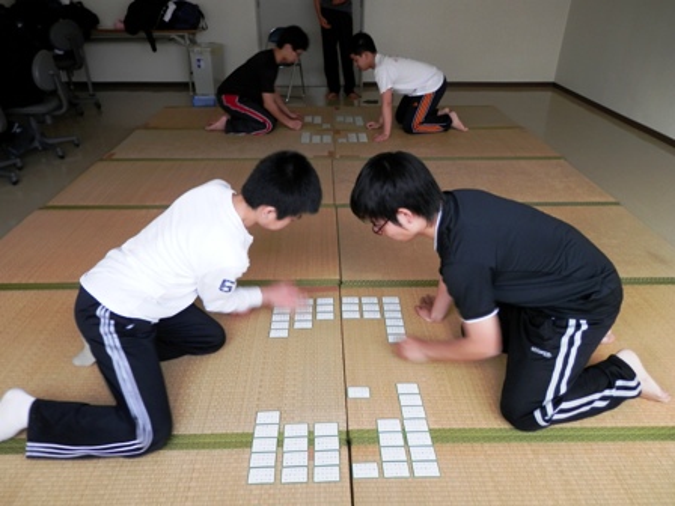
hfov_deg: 69.4
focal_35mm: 25
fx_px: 487
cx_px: 338
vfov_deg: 54.9
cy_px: 253
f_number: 3
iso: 80
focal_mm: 4.5
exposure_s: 1/40
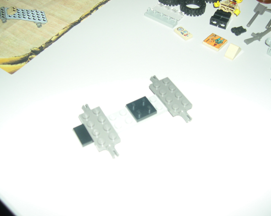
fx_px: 321
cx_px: 134
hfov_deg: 45.8
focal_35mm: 40
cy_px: 107
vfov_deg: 37.3
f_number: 2.8
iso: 100
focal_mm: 8
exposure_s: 1/60
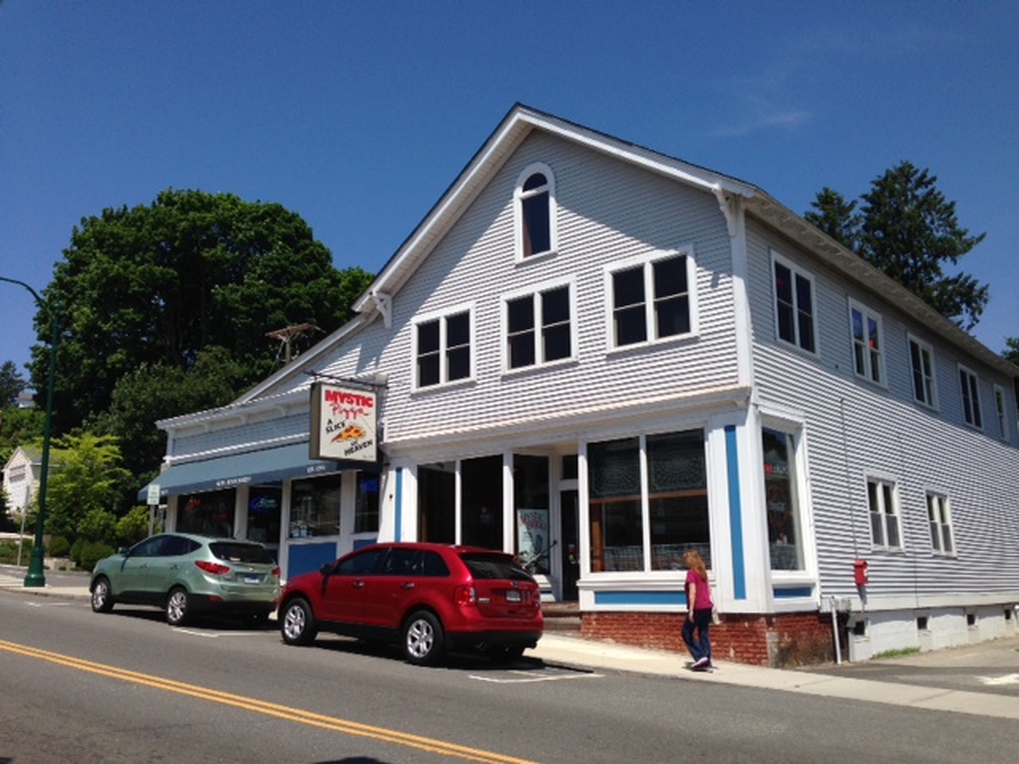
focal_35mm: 33
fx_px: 971
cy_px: 382
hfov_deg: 55.4
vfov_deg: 42.9
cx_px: 510
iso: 50
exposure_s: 1/2584
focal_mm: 4.12
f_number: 2.4
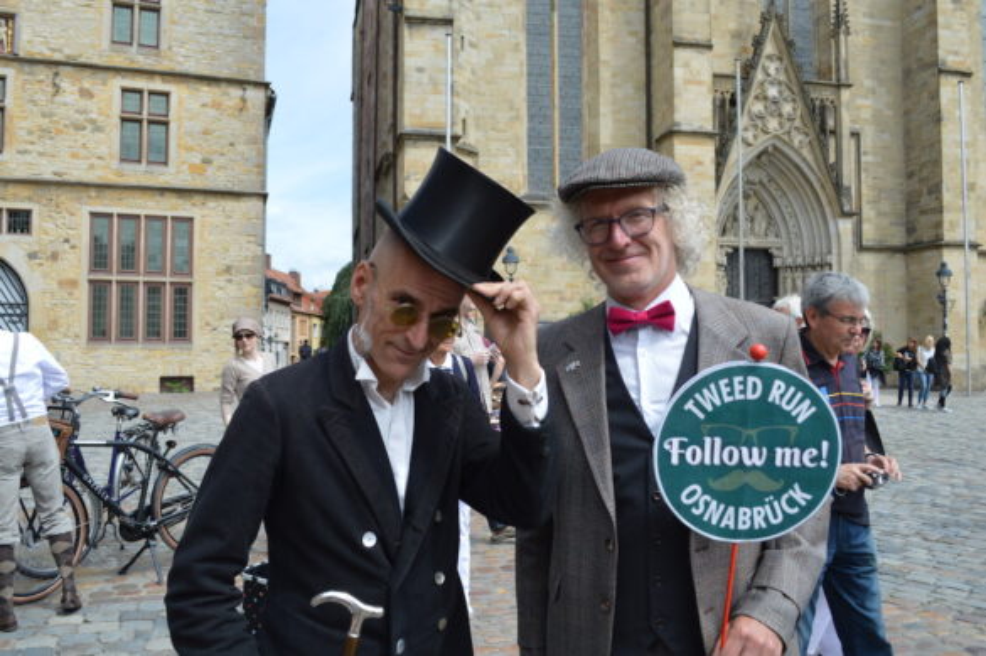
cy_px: 328
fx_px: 903
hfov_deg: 57.3
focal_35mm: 33
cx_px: 493
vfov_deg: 39.9
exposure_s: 1/200
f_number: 7.1
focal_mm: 22
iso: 100
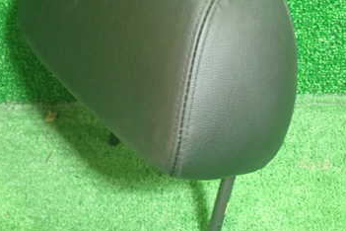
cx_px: 179
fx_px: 923
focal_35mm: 96
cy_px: 64
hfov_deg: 21.2
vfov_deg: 14.2
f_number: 3.3
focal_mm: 9.65
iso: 800
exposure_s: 1/25
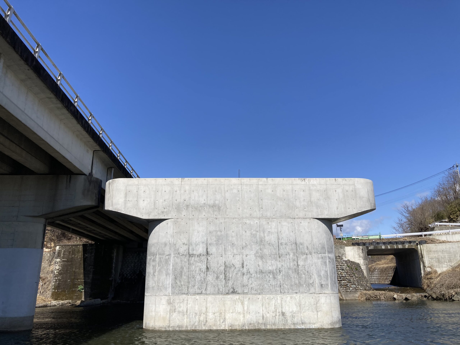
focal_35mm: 28
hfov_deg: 63.4
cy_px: 172
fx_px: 372
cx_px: 230
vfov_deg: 49.7
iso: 20
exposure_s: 1/3003
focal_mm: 3.99
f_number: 1.8
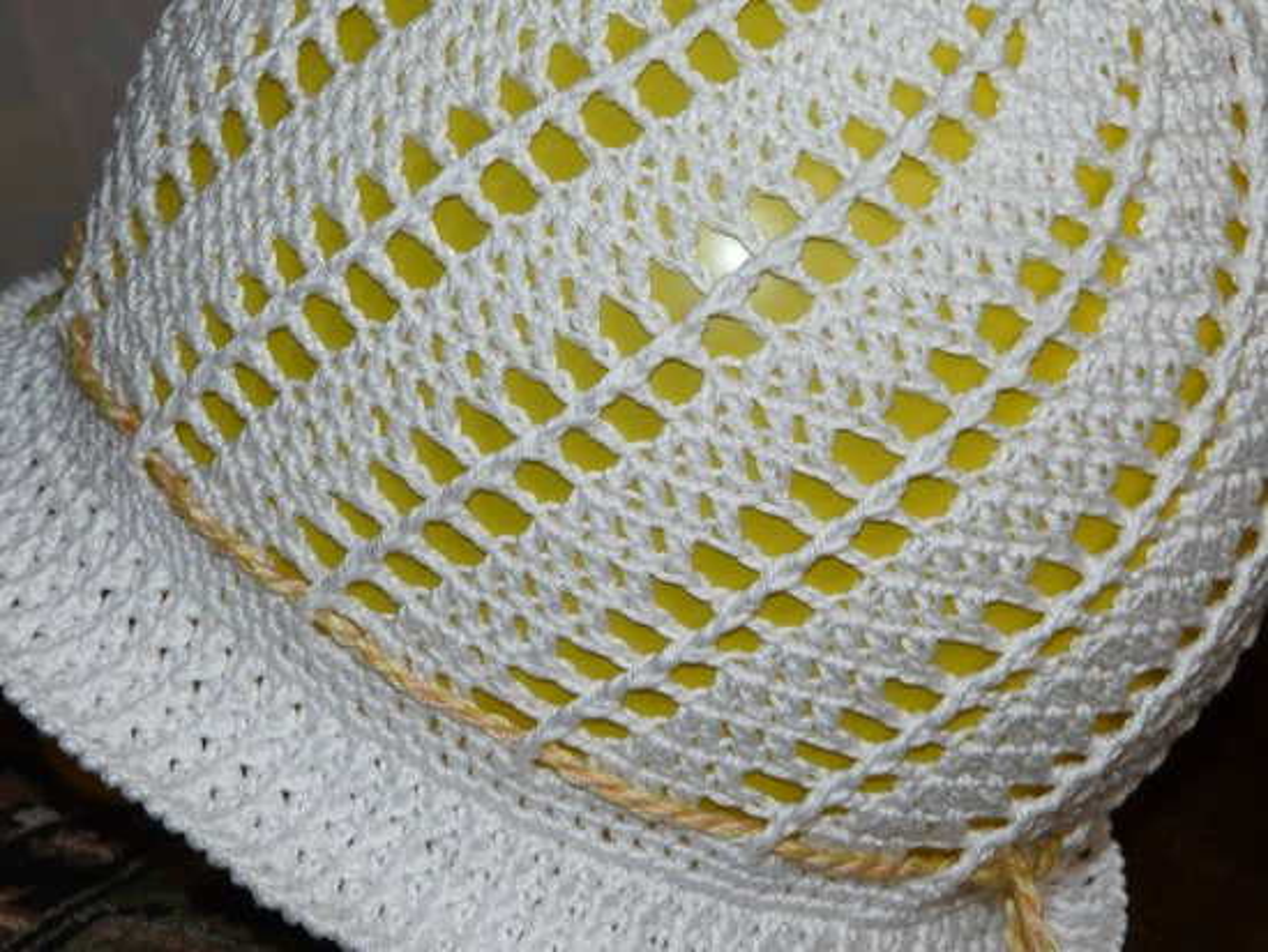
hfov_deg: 17.4
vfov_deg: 13.1
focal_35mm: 113
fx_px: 4141
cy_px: 476
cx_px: 634
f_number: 3.6
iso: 100
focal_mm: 14.7
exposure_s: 1/50
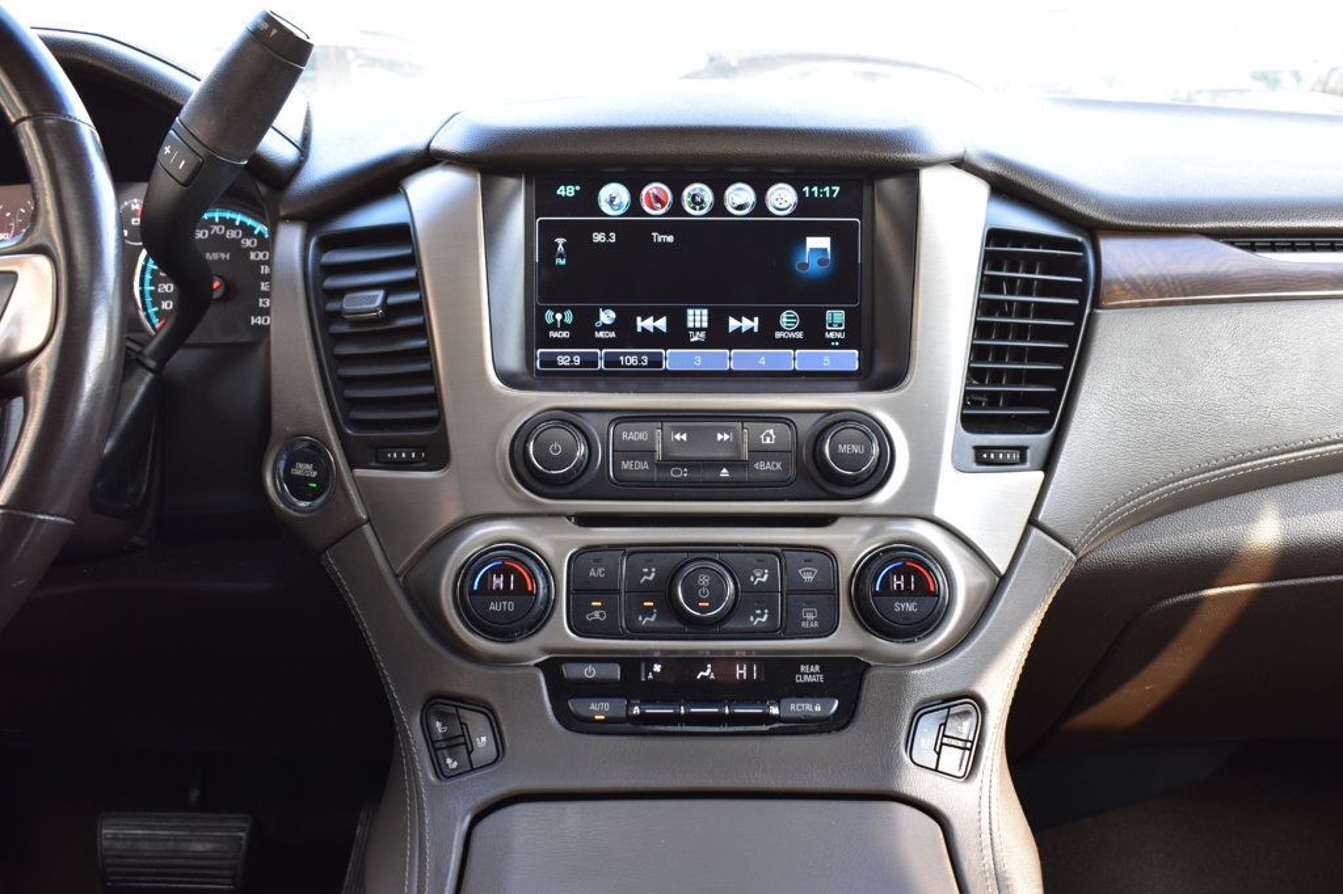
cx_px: 672
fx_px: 1231
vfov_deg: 39.9
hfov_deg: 57.2
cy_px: 447
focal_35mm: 33
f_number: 7.1
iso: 400
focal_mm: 22
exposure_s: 1/40
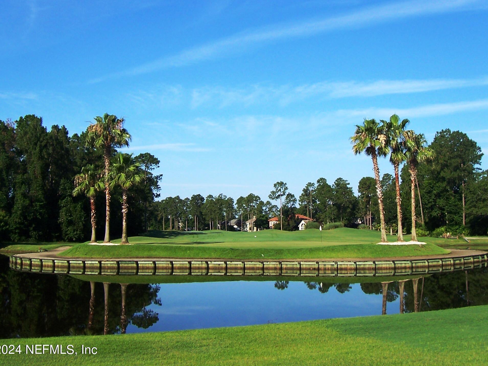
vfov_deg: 35.0
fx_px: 578
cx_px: 278
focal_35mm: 41
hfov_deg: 45.7
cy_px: 149
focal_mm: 5.6
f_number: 5.6
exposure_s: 1/500
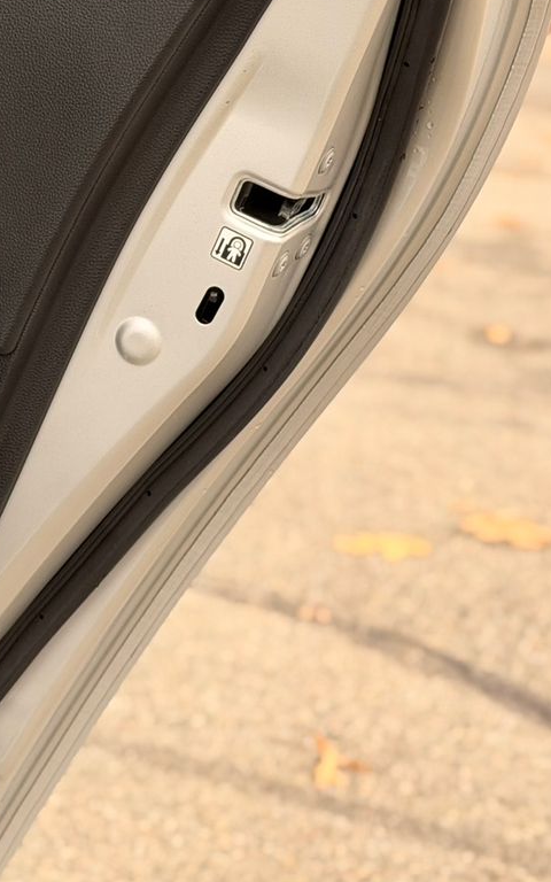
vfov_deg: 19.6
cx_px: -141
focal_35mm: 106
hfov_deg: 12.0
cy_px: 433
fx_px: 2547
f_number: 1.78
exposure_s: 1/127
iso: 125
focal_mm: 6.76
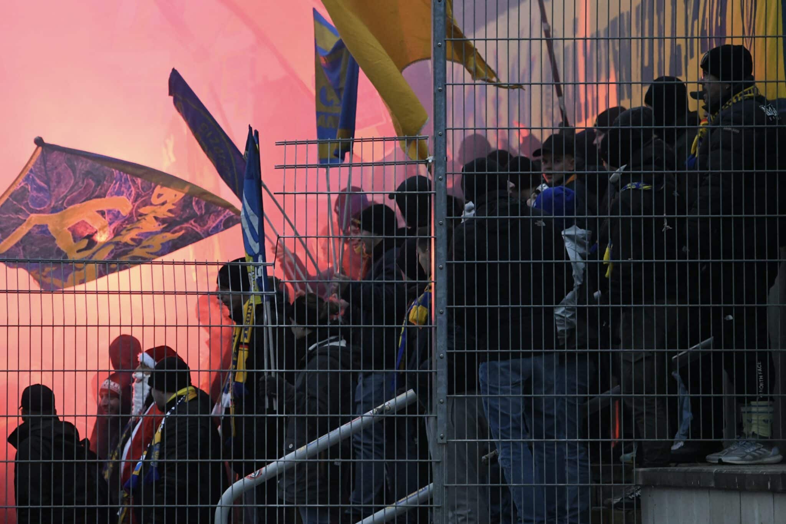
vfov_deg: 4.7
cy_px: 262
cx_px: 393
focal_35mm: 290
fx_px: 6331
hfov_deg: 7.1
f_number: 5.6
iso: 8000
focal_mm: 290
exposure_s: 1/1600
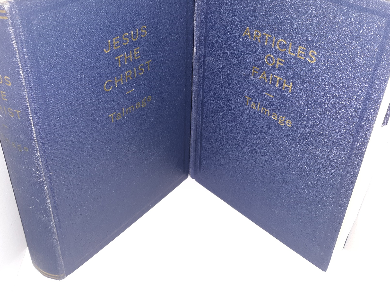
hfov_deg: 51.3
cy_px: 113
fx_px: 406
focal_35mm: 36
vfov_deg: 39.4
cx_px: 192
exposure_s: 1/40
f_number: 1.7
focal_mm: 3.7
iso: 50
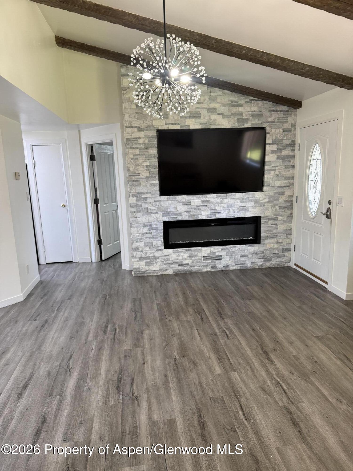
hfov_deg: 56.8
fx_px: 326
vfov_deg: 71.6
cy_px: 236
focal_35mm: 24
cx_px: 176
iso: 200
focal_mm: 6.76
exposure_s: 1/60
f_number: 1.78
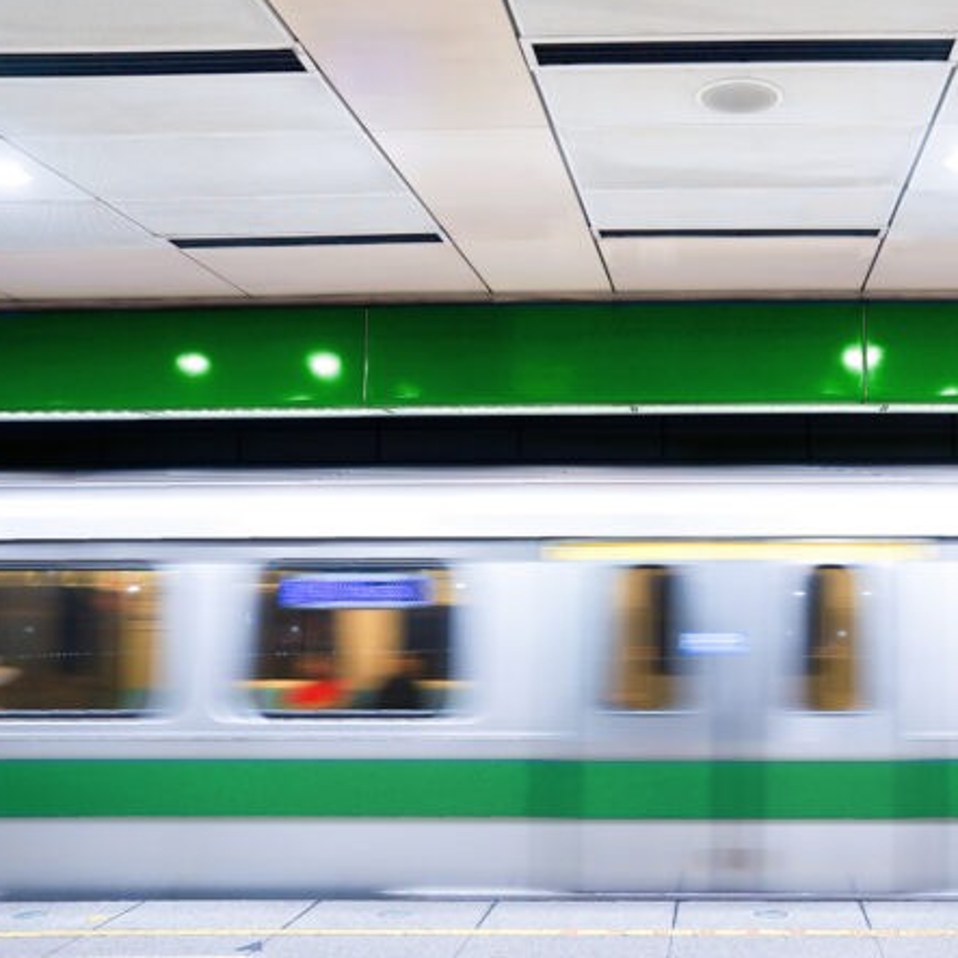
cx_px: 733
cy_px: 491
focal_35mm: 56
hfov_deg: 30.0
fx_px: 1753
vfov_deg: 30.6
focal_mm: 25.4
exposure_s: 1/500
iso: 400
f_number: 4
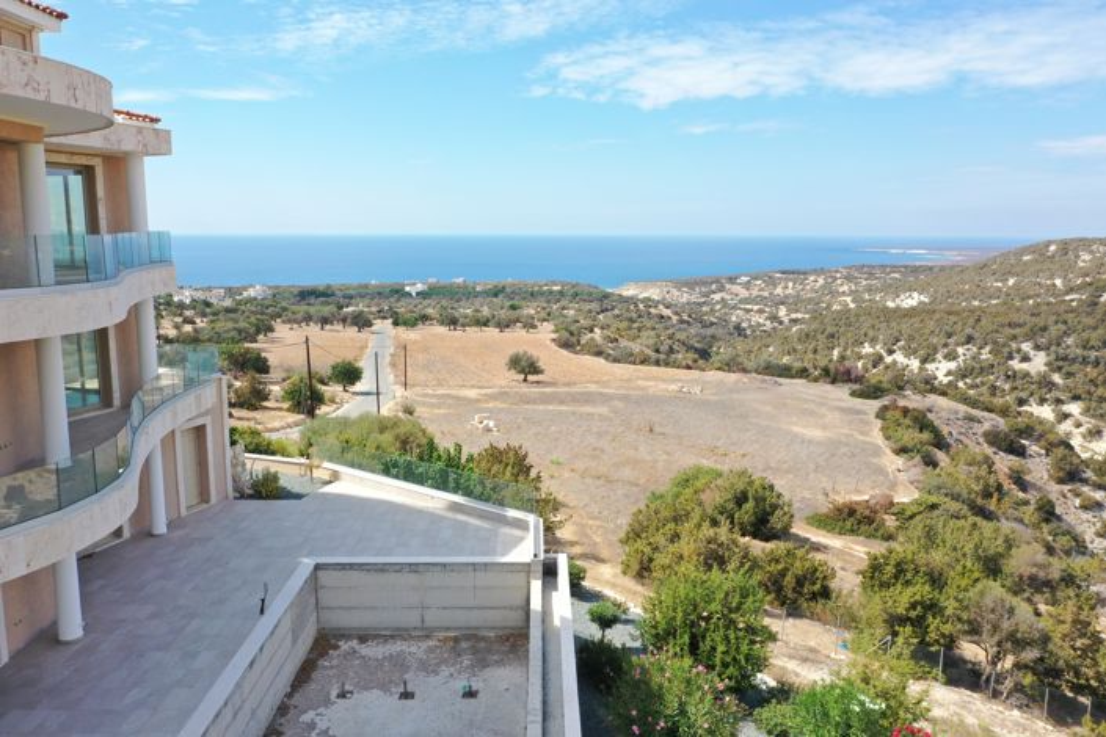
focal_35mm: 28
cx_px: 553
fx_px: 860
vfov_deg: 46.4
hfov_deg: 65.5
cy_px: 368
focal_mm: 10.26
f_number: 5.6
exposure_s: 1/320
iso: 100
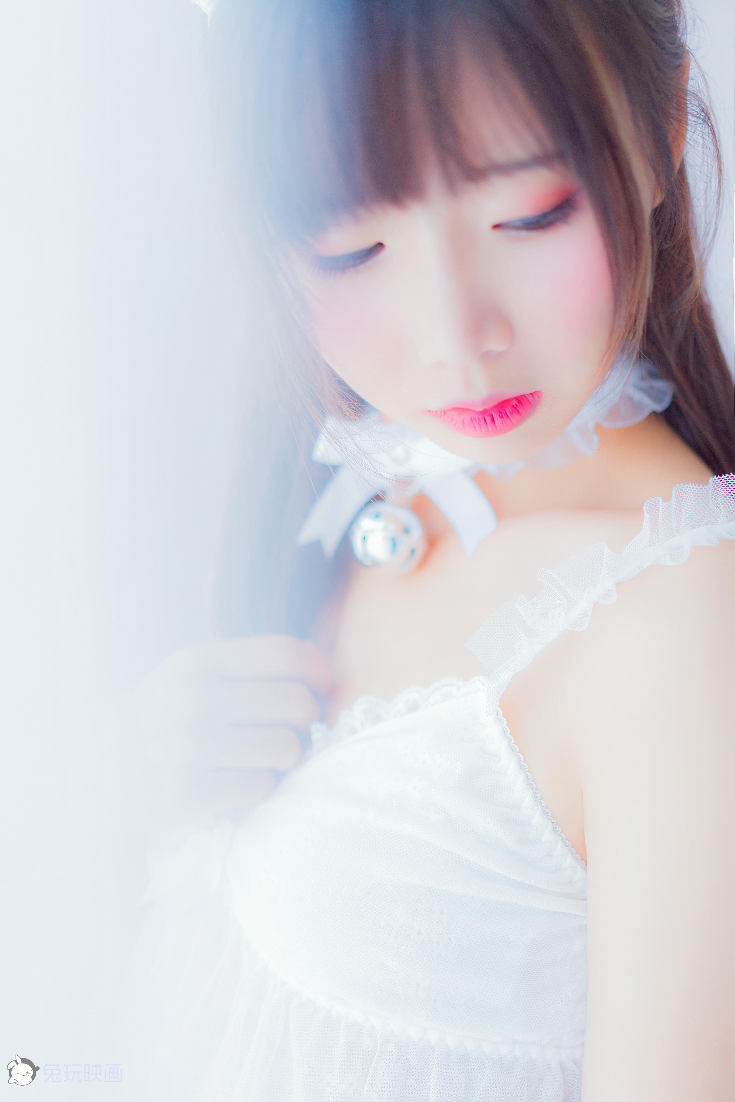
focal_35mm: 55
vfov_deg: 36.2
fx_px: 1684
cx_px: 368
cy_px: 551
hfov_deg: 24.6
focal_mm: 55
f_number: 1.8
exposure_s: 1/100
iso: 200
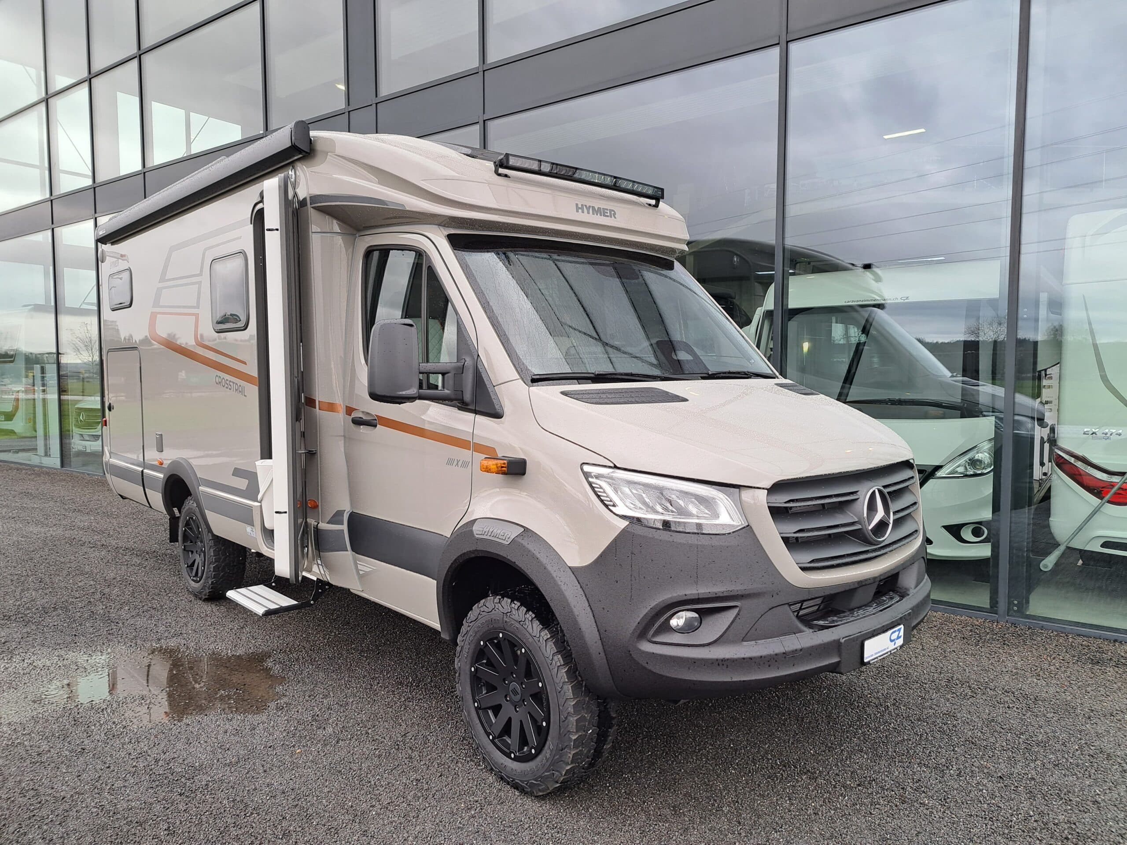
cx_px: 564
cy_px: 422
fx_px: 781
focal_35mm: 24
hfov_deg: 71.6
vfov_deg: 56.8
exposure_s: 1/100
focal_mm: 5.23
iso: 50
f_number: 1.8
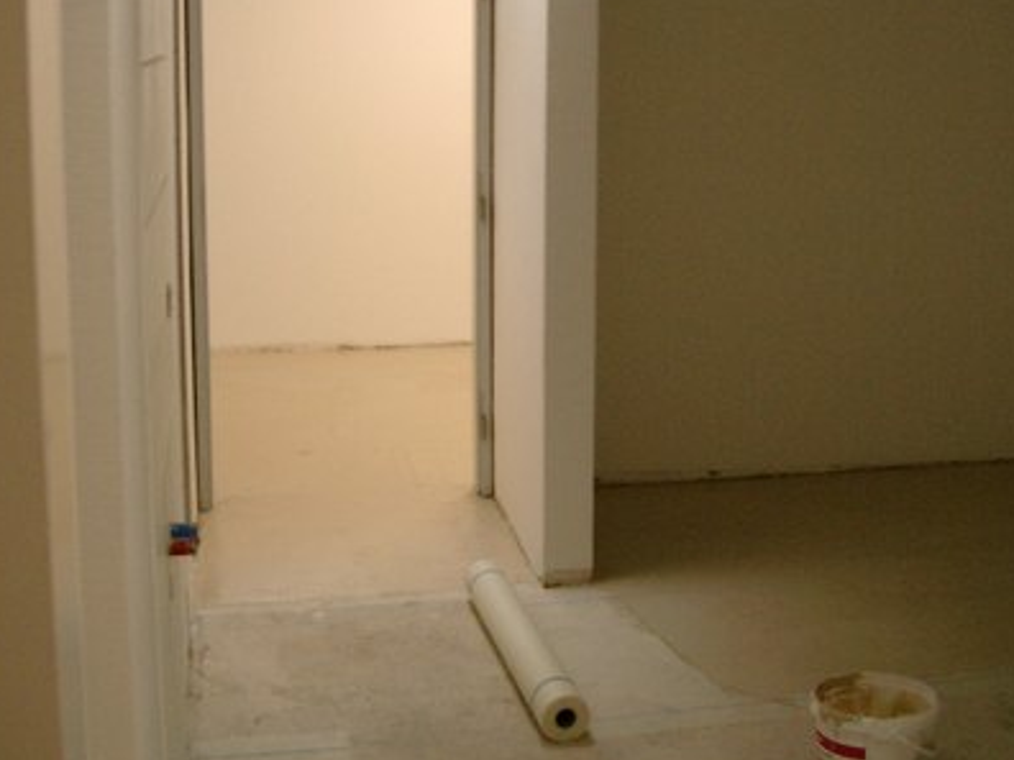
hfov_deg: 34.1
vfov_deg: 26.0
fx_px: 1640
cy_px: 299
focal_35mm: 56
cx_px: 650
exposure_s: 1/100
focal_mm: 7.6
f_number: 2.6
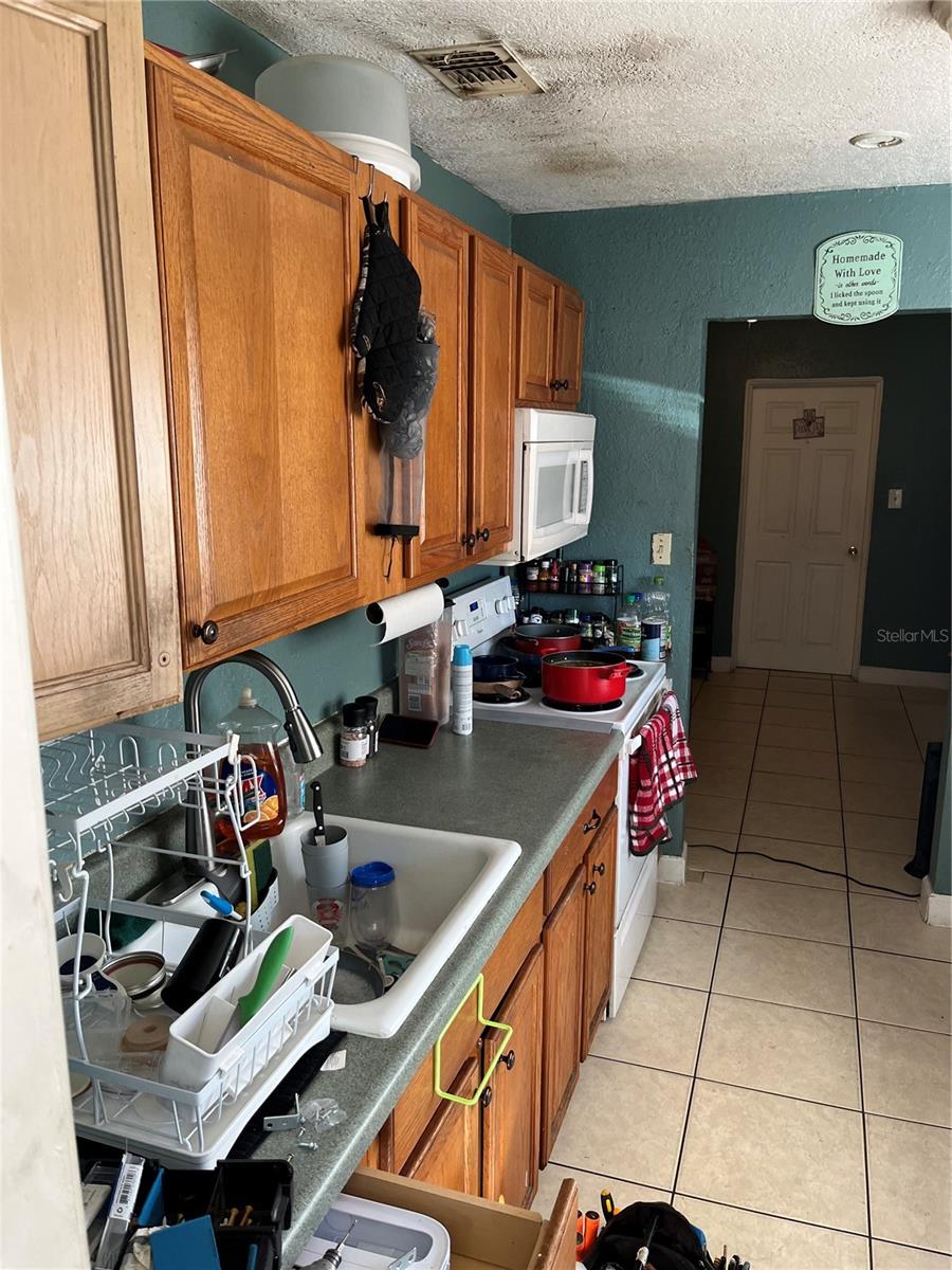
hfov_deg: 53.1
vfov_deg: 67.3
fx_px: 953
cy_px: 635
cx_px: 476
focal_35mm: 26
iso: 125
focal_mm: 5.1
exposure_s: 1/104
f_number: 1.6
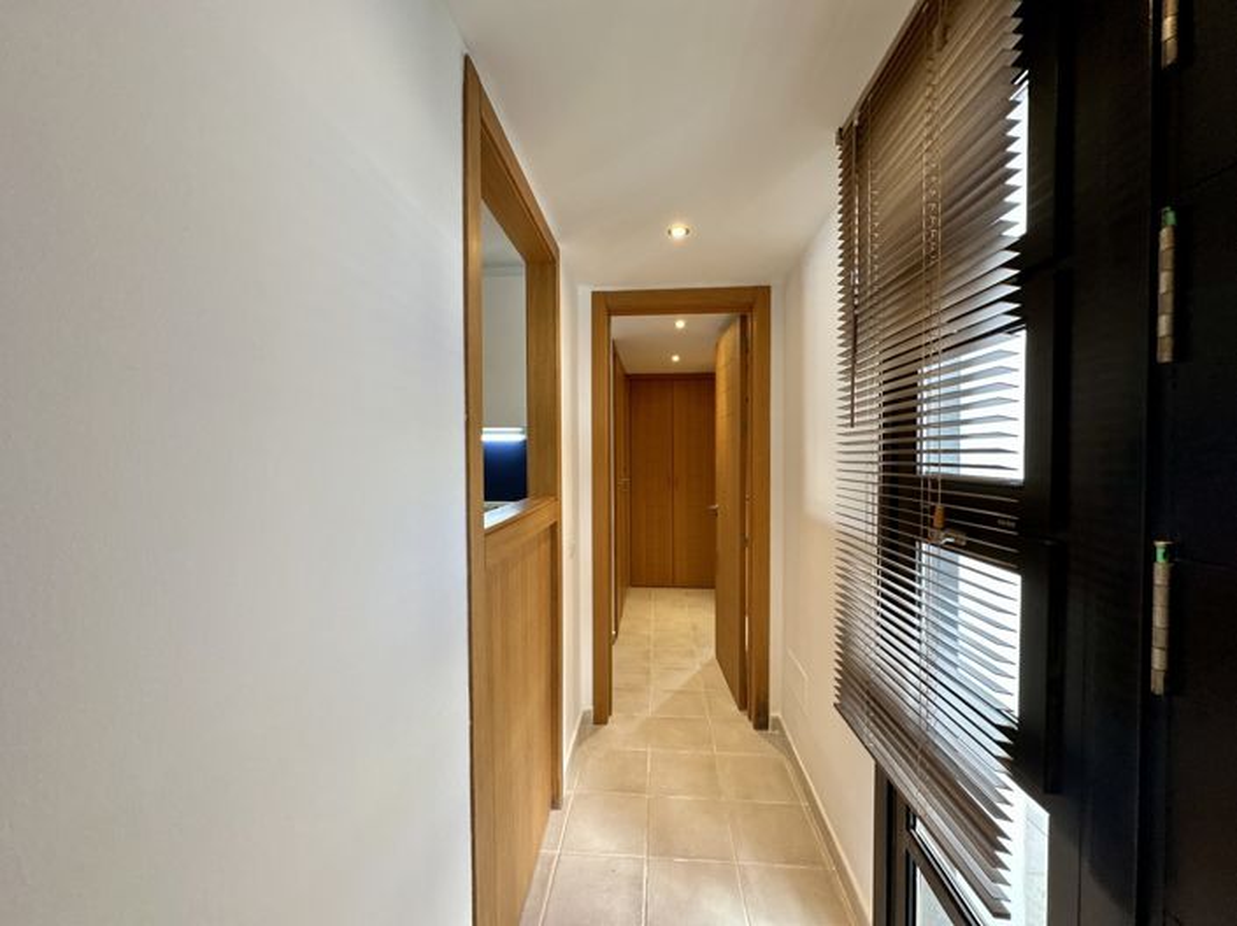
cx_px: 618
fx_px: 500
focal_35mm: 14
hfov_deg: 102.1
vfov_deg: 85.6
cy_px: 463
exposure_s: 1/100
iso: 125
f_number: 2.2
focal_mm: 2.22
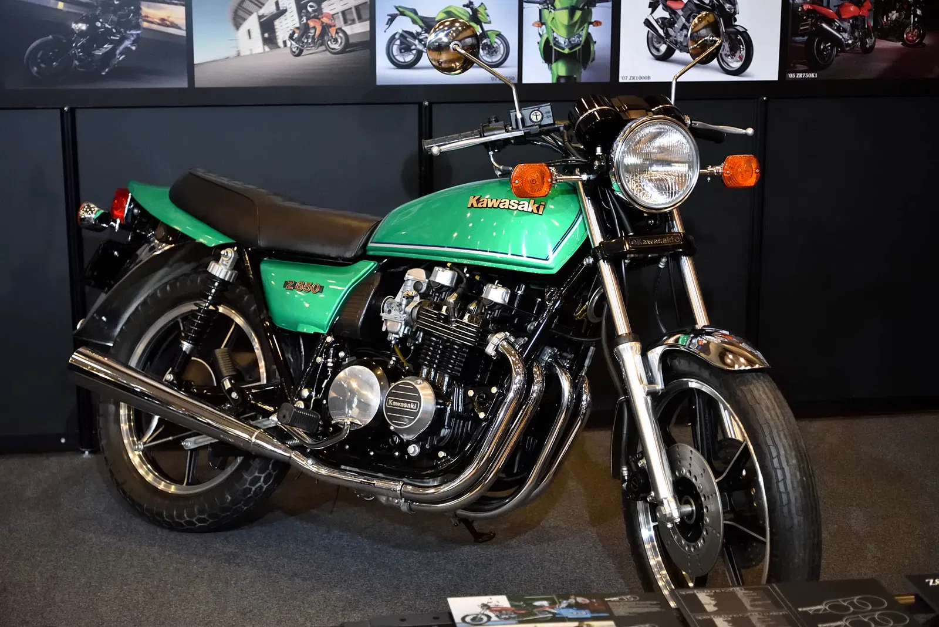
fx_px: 1461
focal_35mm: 56
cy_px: 314
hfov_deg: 35.6
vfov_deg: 24.2
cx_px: 470
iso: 8000
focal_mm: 56
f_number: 4.2
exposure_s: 1/250
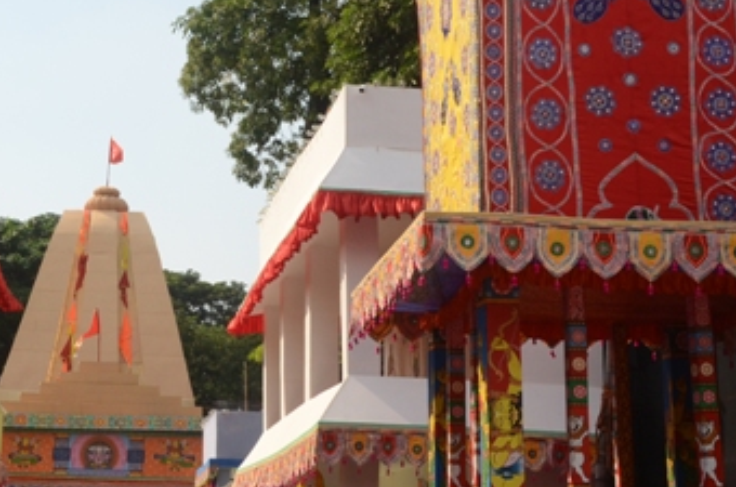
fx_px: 1513
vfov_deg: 18.3
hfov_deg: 26.5
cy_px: 275
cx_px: 93
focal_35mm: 74
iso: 500
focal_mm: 21
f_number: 9
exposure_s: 1/800
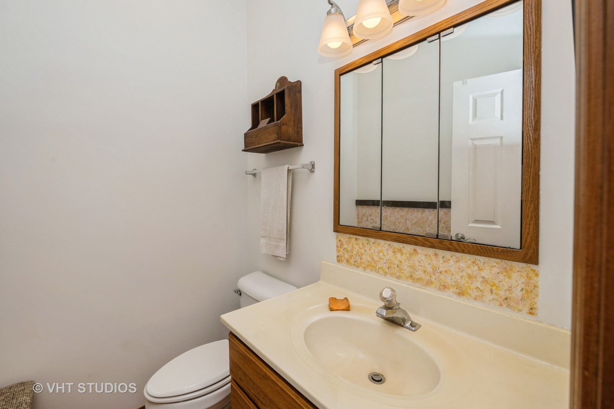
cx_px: 307
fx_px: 256
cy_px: 204
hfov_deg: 100.4
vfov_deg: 77.3
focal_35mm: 15
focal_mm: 15
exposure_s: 1/50
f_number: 8
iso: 200
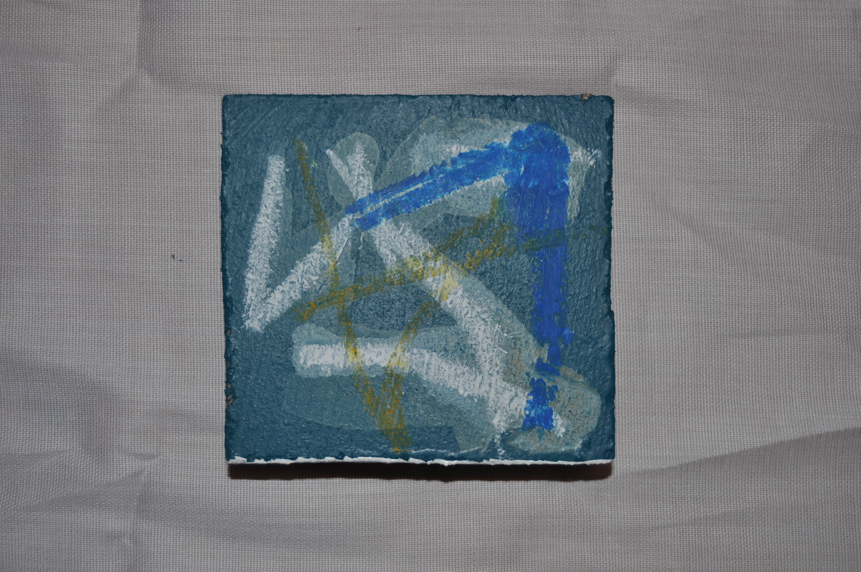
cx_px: 430
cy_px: 286
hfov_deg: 35.1
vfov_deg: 23.7
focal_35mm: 57
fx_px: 1362
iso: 200
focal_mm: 38
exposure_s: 1/60
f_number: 4.8
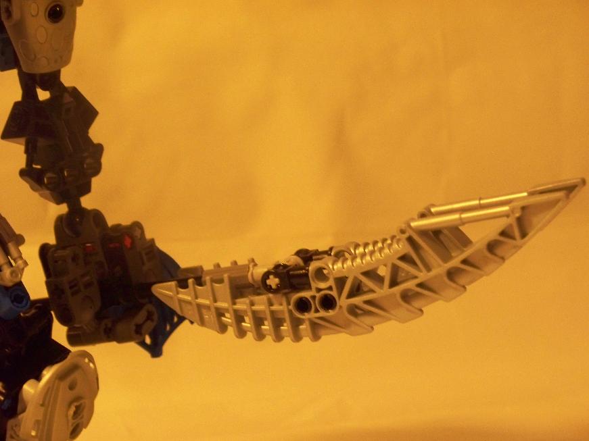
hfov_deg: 19.1
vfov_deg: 14.4
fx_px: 1752
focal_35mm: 103
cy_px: 220
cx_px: 294
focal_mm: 22.05
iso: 400
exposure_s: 1/40
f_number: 3.8
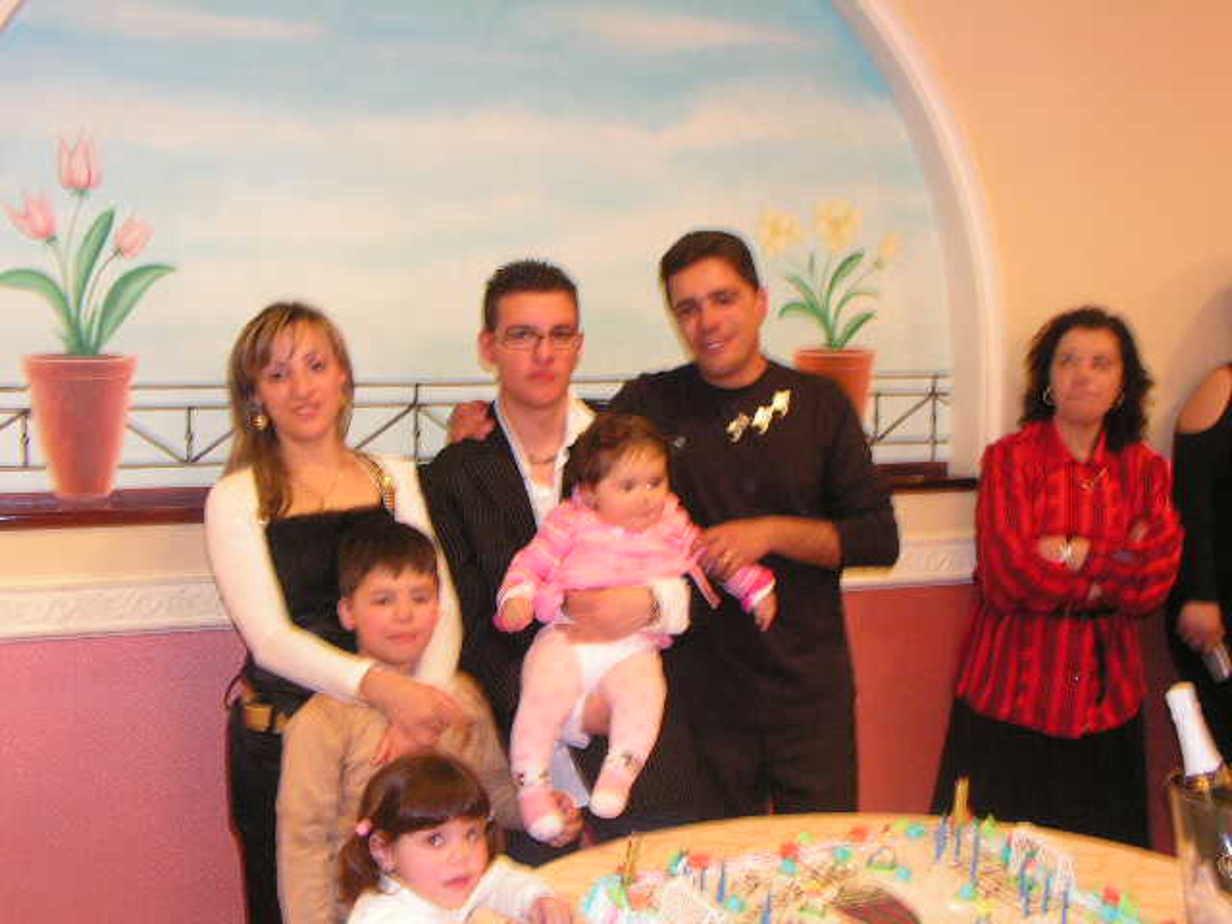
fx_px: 1602
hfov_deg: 42.1
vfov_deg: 32.2
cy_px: 462
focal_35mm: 45
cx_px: 616
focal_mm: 7.6
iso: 200
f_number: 3.2
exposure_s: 1/10
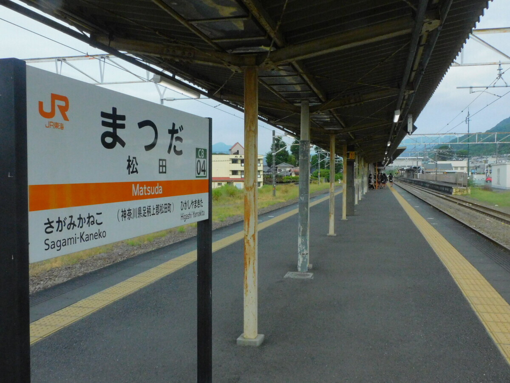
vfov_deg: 42.9
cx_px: 255
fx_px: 486
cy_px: 192
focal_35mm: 33
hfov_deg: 55.4
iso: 800
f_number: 4.5
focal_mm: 5.9
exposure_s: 1/1600
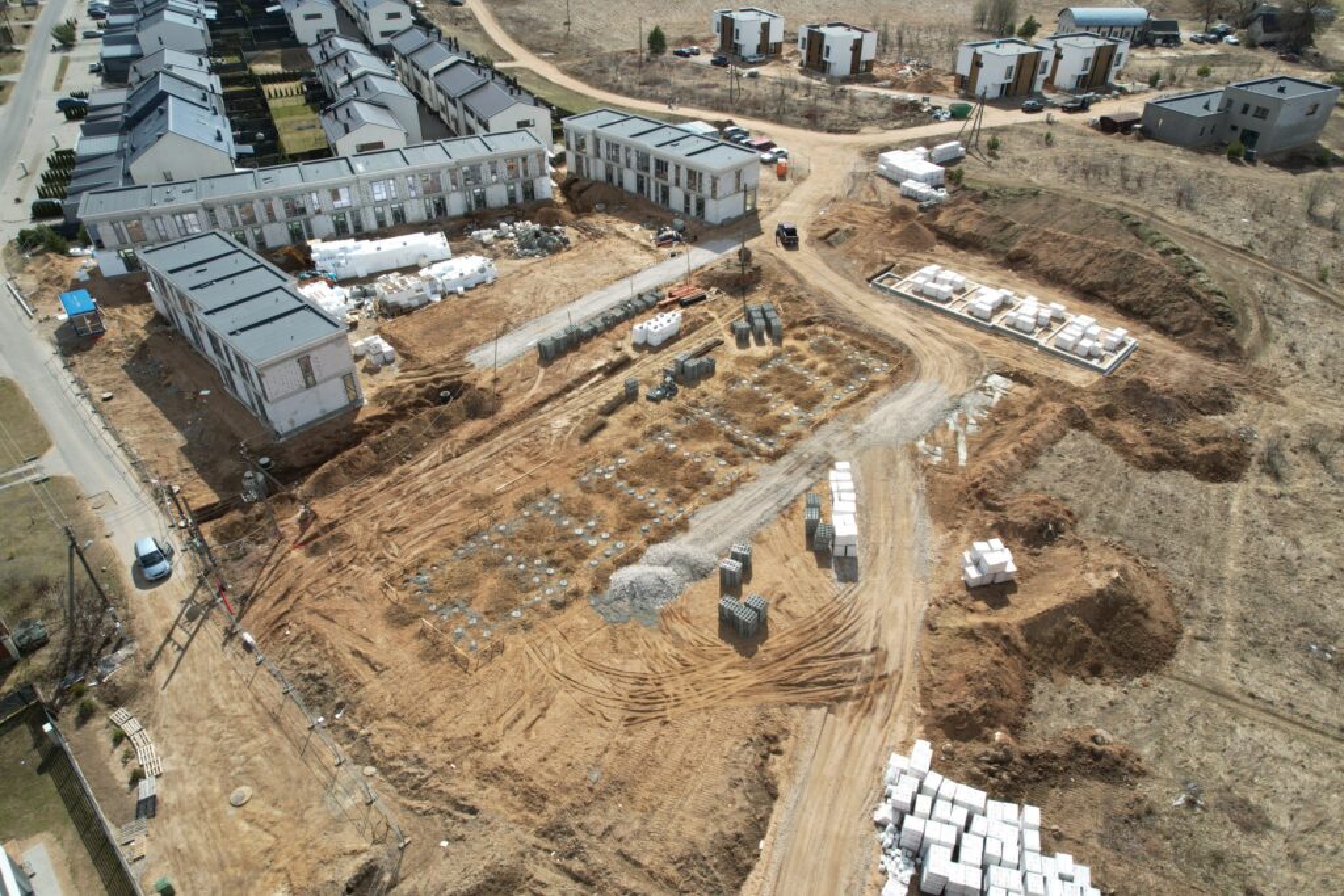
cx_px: 672
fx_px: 821
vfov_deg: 57.2
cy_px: 448
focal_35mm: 22
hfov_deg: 78.6
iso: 100
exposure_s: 1/1600
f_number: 2.8
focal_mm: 8.38
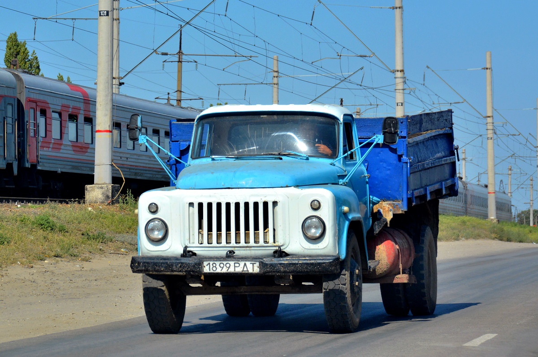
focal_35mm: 135
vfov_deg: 10.1
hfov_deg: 15.2
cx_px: 269
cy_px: 178
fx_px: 2015
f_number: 7.1
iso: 400
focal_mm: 90
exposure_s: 1/2000
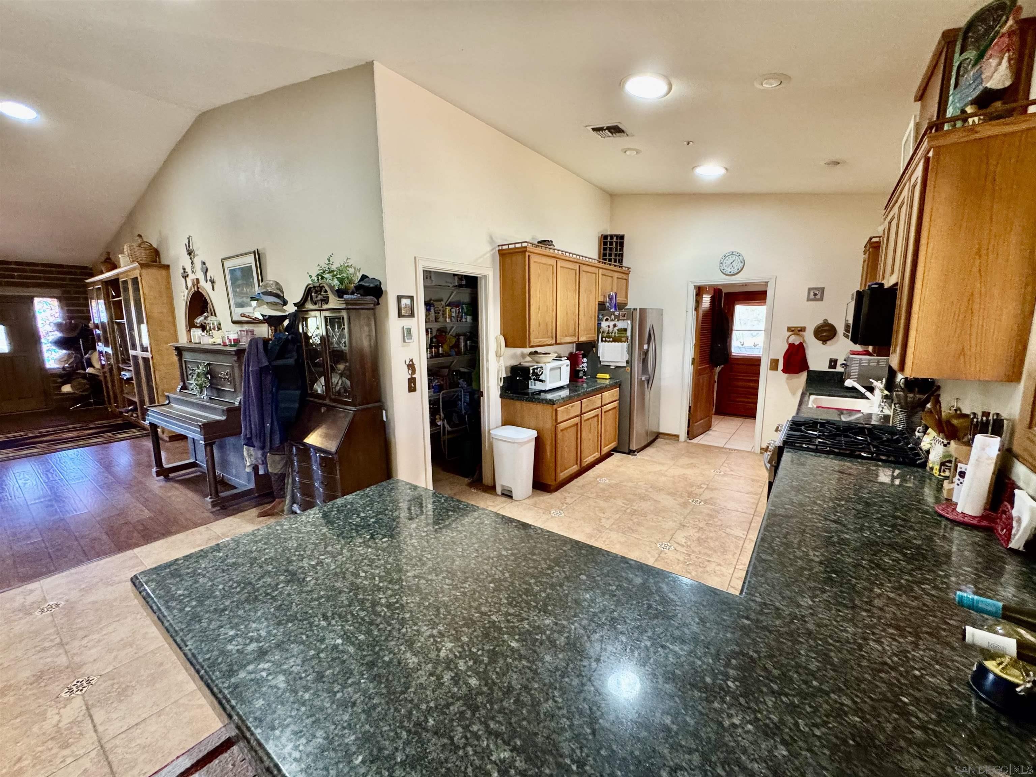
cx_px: 518
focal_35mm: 14
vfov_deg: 85.7
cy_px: 388
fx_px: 419
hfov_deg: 102.1
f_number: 2.2
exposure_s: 1/60
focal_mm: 2.22
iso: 400
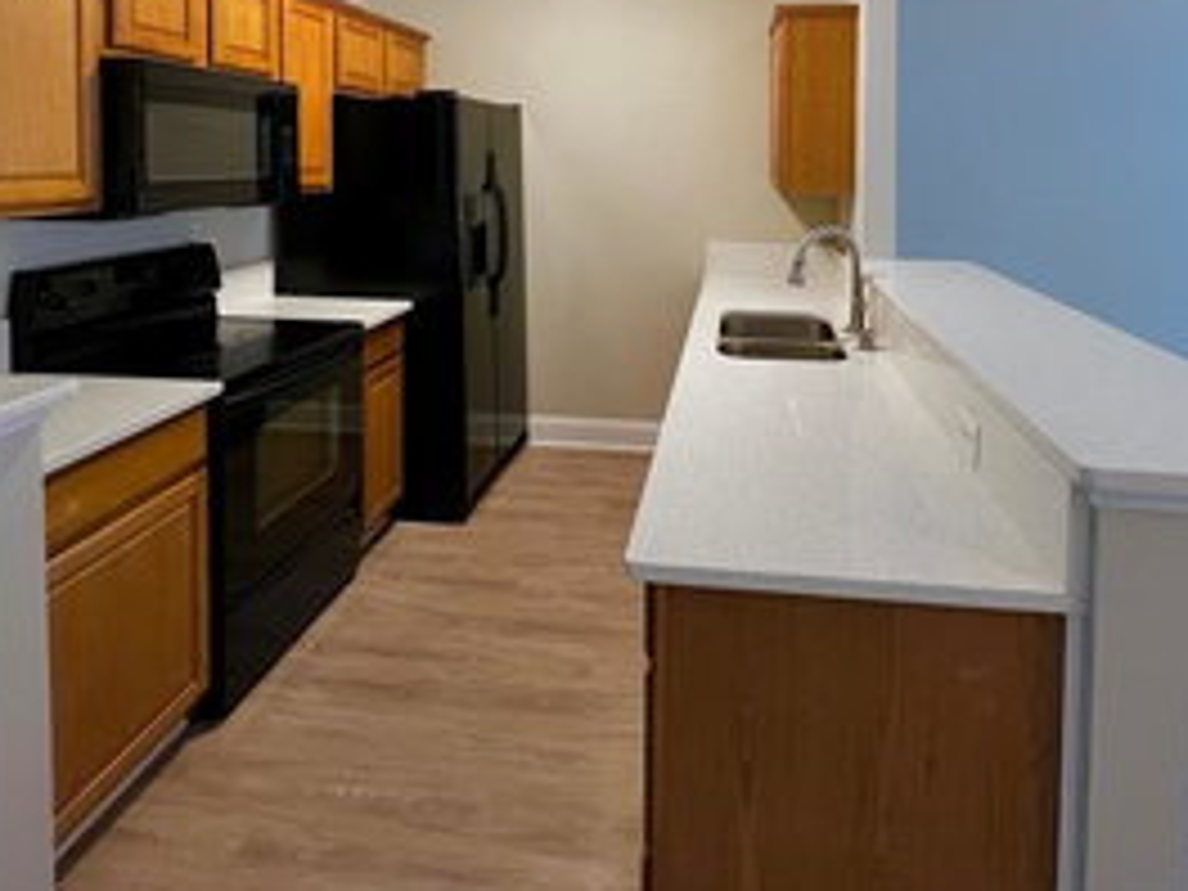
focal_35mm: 21
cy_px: 184
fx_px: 721
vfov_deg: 58.8
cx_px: 646
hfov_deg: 78.8
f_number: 1.8
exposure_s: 1/60
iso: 320
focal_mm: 1.57
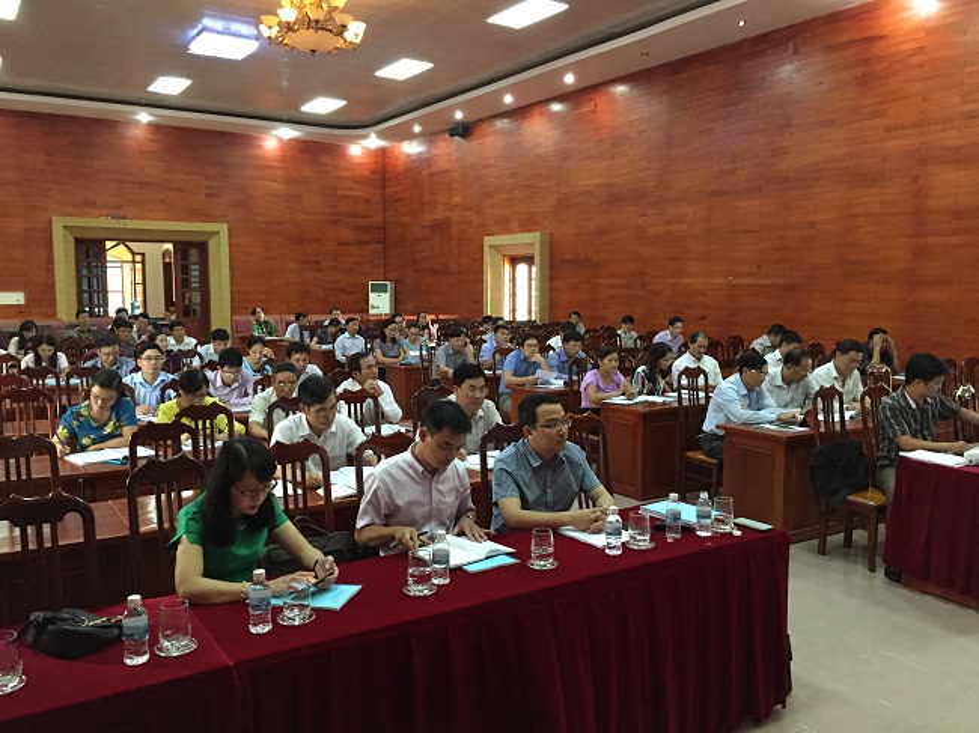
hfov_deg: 61.7
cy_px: 366
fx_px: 820
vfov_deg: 48.2
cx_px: 490
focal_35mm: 29
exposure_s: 1/15
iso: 250
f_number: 2.2
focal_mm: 4.15
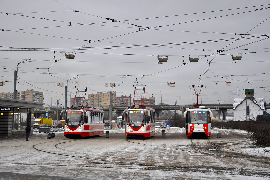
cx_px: 135
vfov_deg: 18.1
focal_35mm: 75
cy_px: 90
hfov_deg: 27.0
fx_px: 562
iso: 400
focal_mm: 50
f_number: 5.6
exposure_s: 1/250
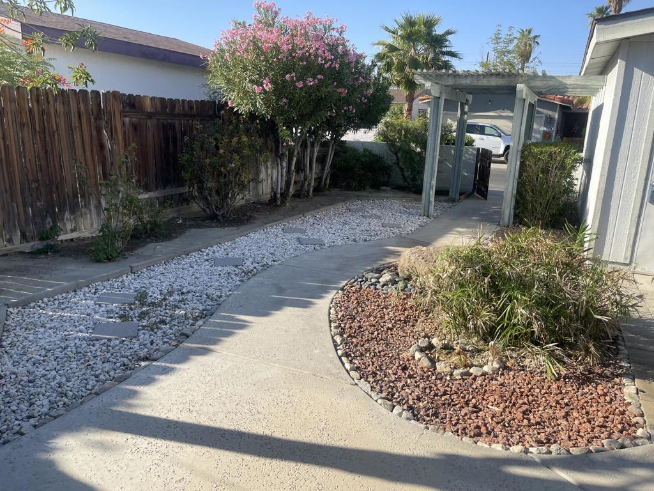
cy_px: 246
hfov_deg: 69.4
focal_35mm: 25
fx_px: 472
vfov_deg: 54.9
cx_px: 327
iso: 32
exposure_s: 1/1689
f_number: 1.6
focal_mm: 5.1
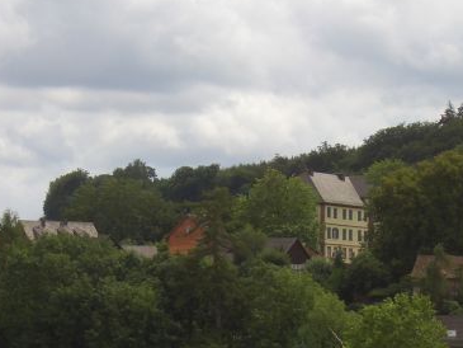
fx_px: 2168
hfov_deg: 12.2
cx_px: 211
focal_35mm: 162
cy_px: 263
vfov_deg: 9.2
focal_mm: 12.2
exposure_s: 1/250
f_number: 6.2
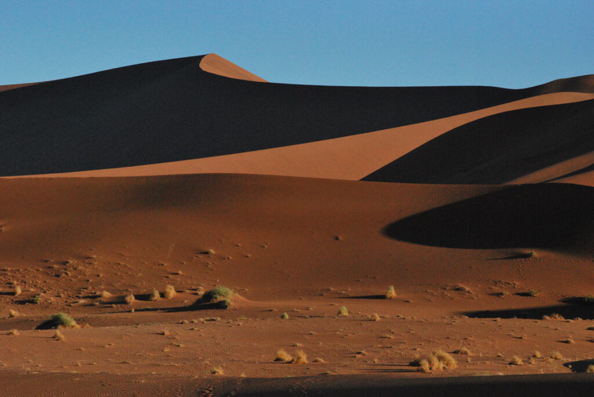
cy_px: 198
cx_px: 297
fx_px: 3345
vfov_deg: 6.8
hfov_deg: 10.1
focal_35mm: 202
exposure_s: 1/4000
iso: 1600
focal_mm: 135
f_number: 11
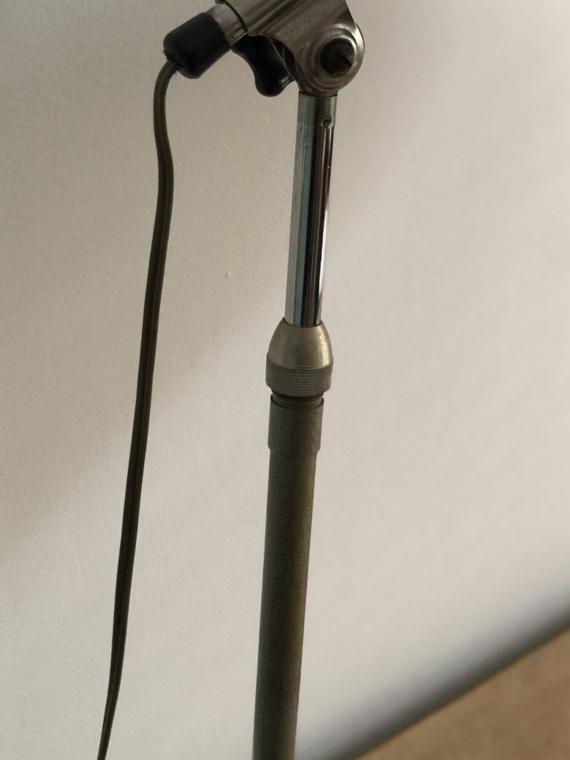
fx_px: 1361
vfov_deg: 31.2
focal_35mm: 62
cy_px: 349
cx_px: 261
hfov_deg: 23.6
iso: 160
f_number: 2.4
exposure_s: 1/20
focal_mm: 6
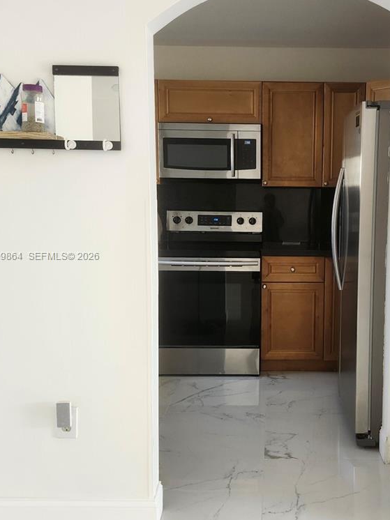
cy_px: 257
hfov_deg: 37.9
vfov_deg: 50.2
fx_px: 556
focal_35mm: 37
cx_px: 283
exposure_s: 1/180
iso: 200
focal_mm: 5.54
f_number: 1.8
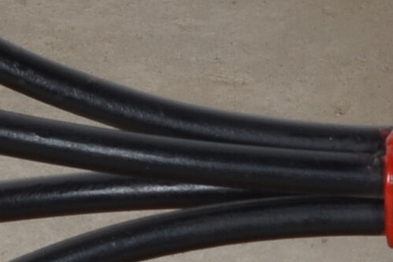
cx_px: 459
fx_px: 6016
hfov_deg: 3.7
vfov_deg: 2.5
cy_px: 264
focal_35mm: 551
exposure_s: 1/125
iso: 100
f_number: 14
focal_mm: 50
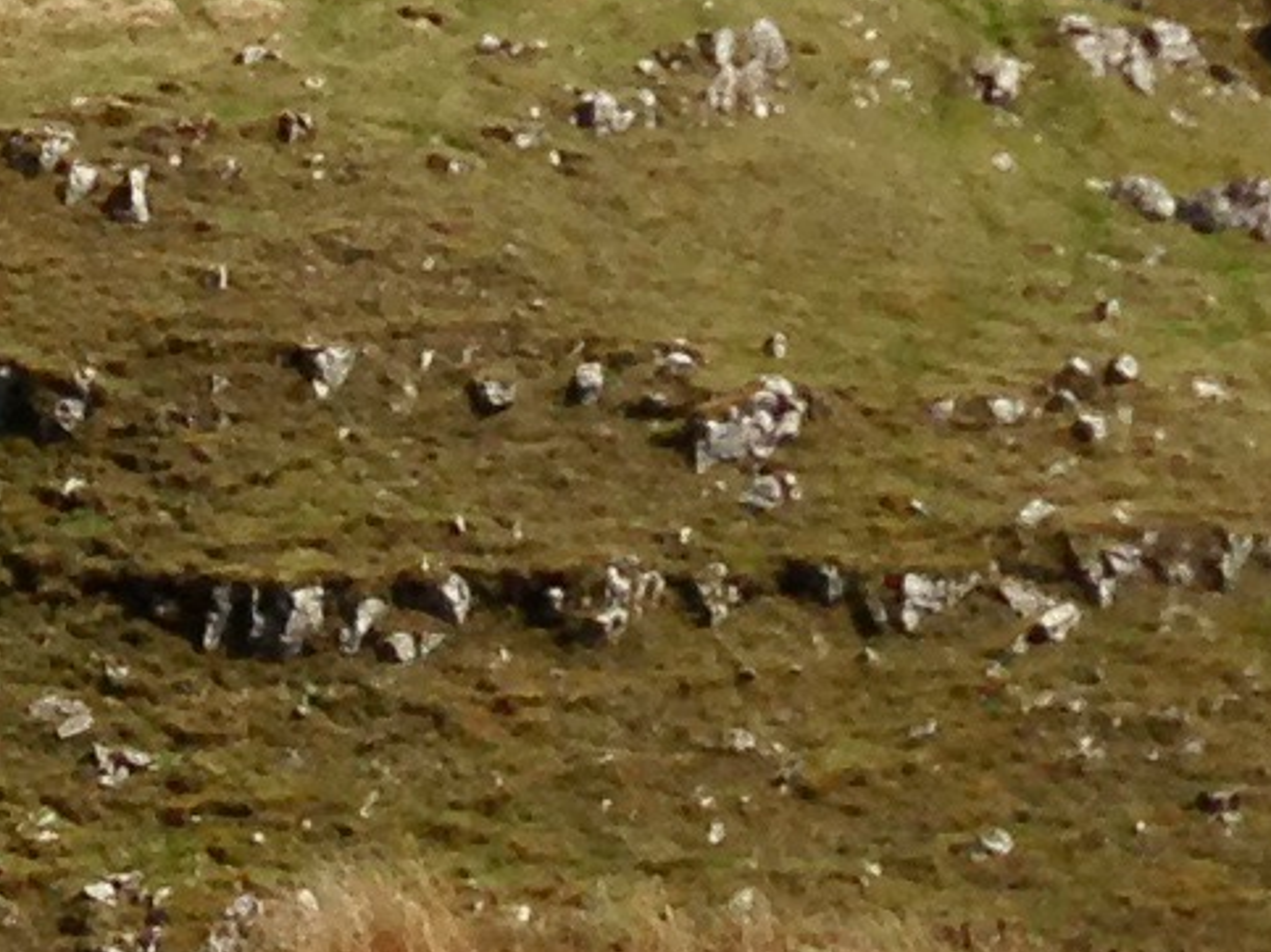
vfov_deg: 6.2
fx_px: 8186
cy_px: -1828
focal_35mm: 223
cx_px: 1176
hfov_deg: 8.8
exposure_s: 1/2262
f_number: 2.4
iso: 50
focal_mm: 4.13
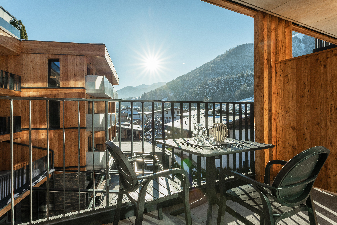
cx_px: 168
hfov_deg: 84.0
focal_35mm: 20
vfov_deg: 61.9
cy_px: 112
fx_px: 187
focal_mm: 20
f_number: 11
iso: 140
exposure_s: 1/350
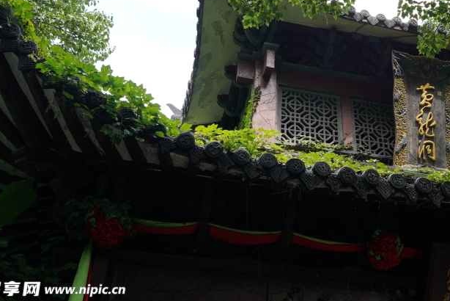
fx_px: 625
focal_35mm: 50
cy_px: 52
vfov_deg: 26.4
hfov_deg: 38.4
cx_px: 346
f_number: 8
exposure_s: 1/125
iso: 320
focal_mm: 30
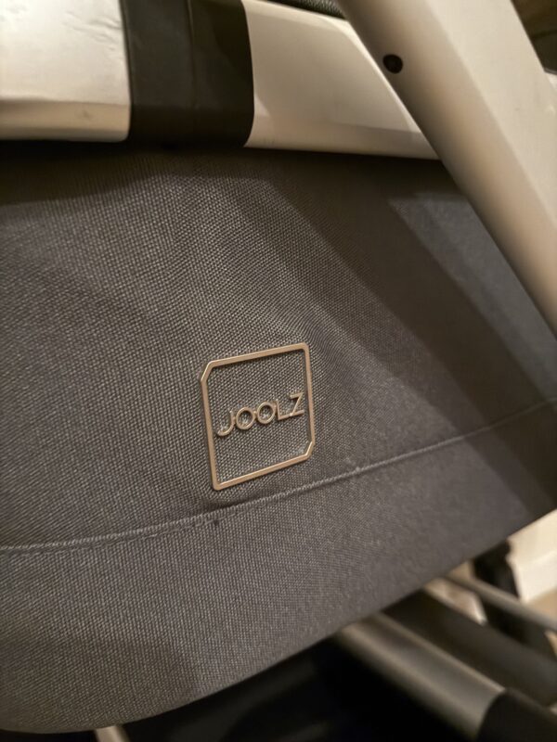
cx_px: 278
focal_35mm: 24
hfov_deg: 56.8
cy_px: 371
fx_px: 515
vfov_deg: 71.6
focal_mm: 6.76
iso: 1600
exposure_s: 1/30
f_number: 1.78
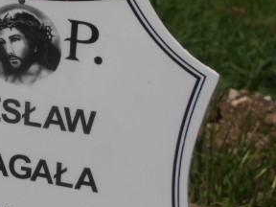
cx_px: -29
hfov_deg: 6.4
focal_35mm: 307
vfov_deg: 4.8
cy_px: 172
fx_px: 2448
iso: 80
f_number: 5.8
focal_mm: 24.39
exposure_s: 1/1600
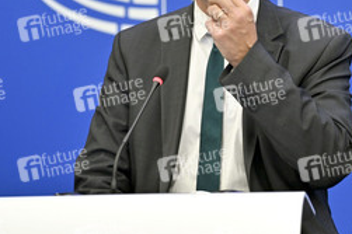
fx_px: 2198
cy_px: 60
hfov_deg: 9.2
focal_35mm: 225
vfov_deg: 6.1
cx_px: 212
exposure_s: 1/160
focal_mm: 125
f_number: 2.8
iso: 640
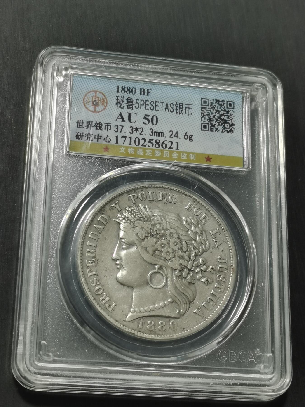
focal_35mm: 71
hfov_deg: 20.7
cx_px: 152
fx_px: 834
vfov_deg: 27.4
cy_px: 204
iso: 50
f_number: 1.8
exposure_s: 1/106
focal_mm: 5.58
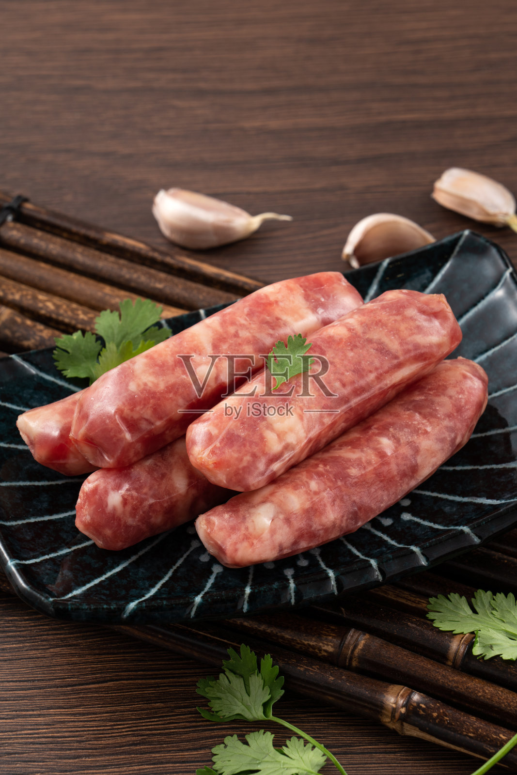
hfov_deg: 5.5
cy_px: 388
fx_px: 5341
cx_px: 258
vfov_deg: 8.3
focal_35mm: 248
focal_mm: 248
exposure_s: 1/80
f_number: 13
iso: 100
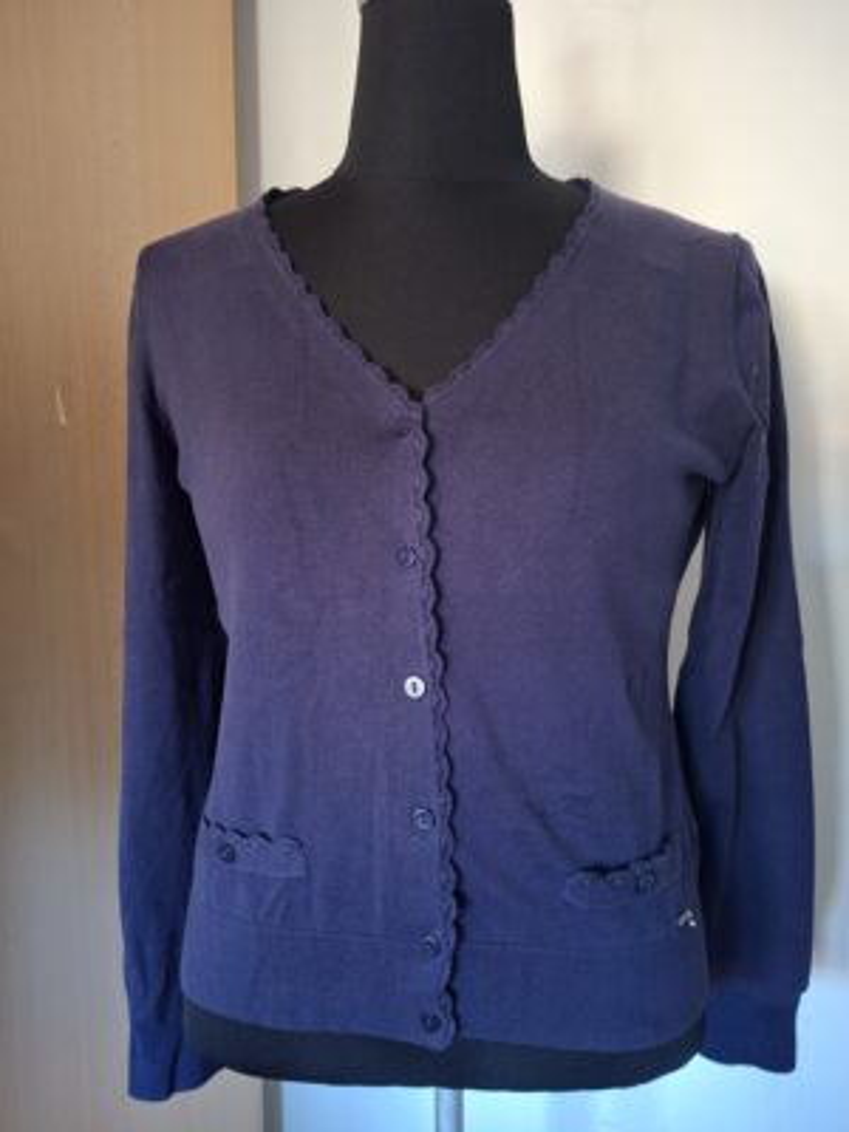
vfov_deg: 73.9
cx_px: 424
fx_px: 752
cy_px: 566
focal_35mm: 23
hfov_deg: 58.9
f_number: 1.8
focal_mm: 5.54
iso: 400
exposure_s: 1/25
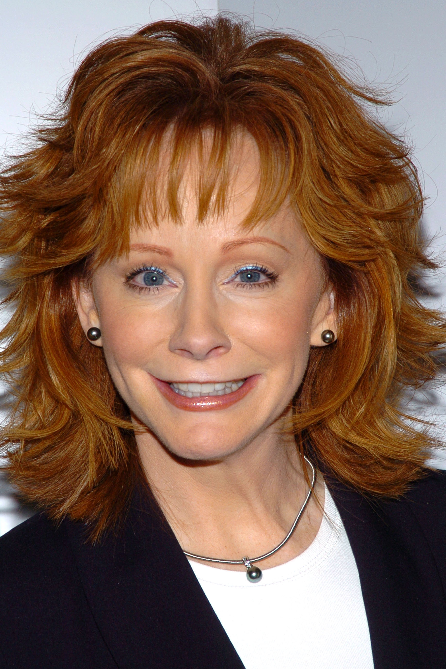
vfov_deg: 10.8
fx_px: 3549
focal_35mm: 191
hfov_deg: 7.2
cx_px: 214
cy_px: 332
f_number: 7.1
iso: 200
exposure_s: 1/200
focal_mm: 110
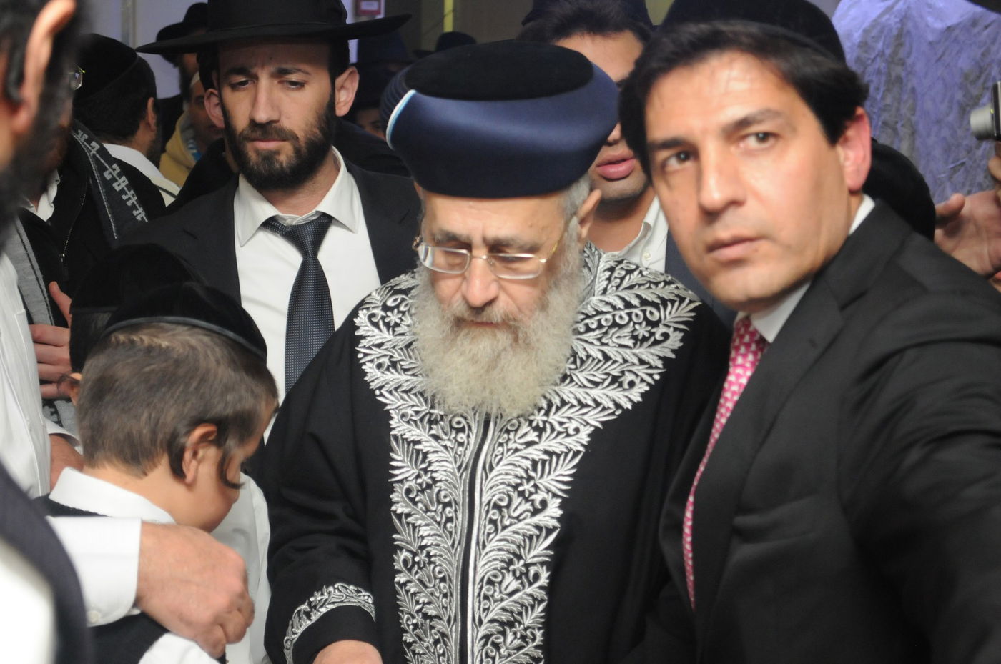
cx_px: 500
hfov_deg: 27.0
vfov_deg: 18.1
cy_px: 332
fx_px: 2082
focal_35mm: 75
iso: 1600
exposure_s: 1/125
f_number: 5.6
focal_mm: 50
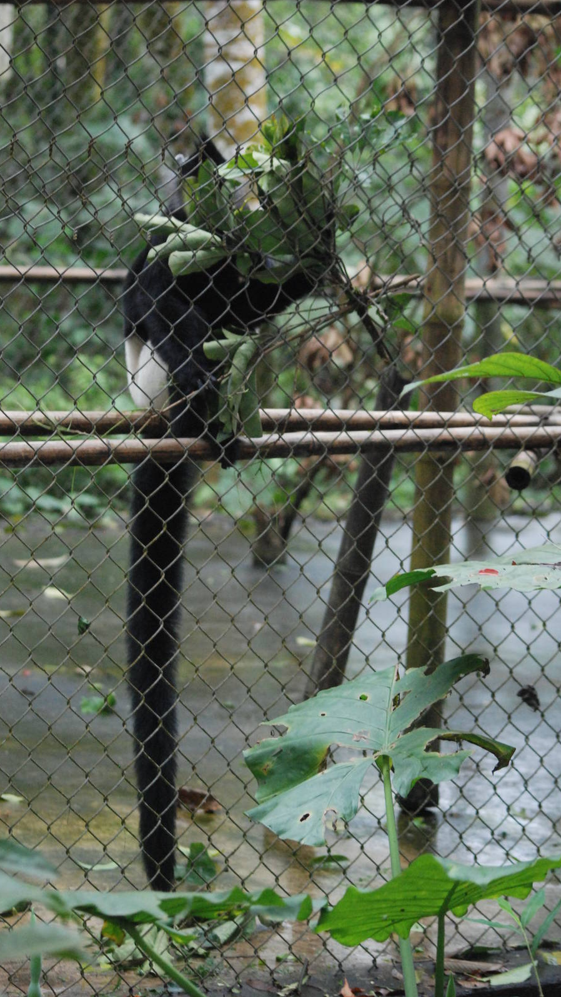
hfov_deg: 9.9
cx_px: 266
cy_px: 498
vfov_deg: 17.4
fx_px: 3252
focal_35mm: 123
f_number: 4
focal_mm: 78
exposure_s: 1/160
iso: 1600
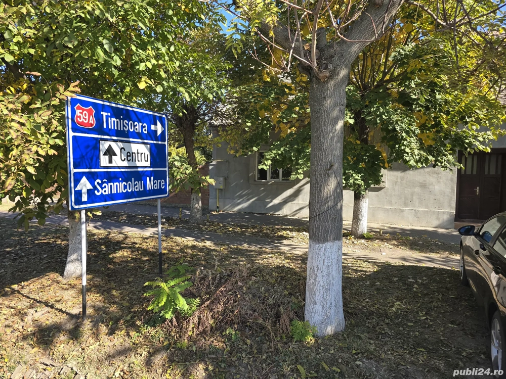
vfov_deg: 58.9
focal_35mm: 23
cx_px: 253
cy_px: 190
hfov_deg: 73.9
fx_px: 336
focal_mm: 6.3
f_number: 1.7
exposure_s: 1/195
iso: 12
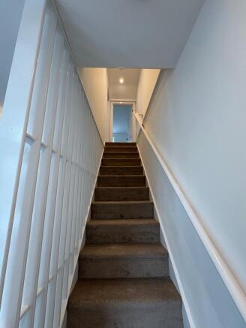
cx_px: 123
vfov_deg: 102.0
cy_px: 164
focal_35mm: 14
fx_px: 133
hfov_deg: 85.7
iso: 160
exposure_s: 1/100
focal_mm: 2.22
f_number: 2.2
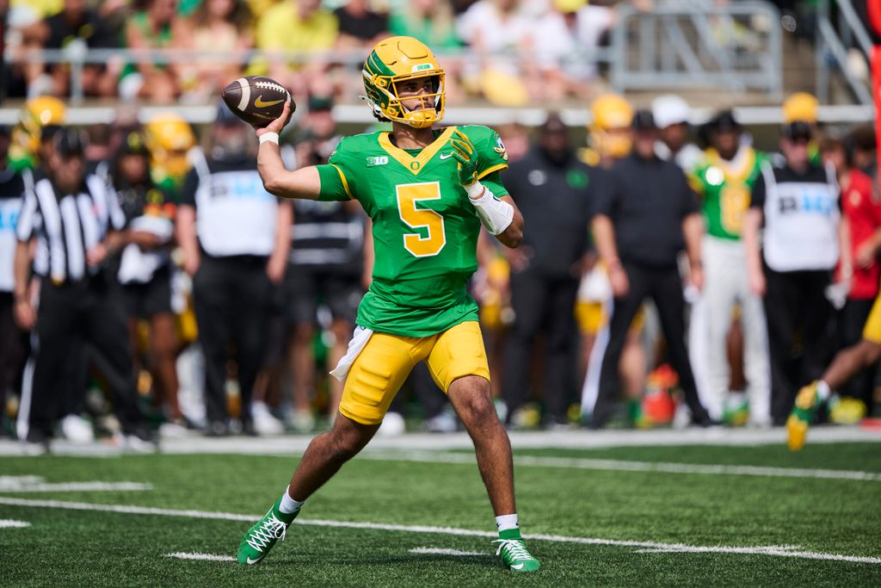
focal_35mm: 400
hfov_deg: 5.2
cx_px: 440
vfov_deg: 3.4
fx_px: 9790
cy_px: 294
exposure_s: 1/1919
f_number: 2.8
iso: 125
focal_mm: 400
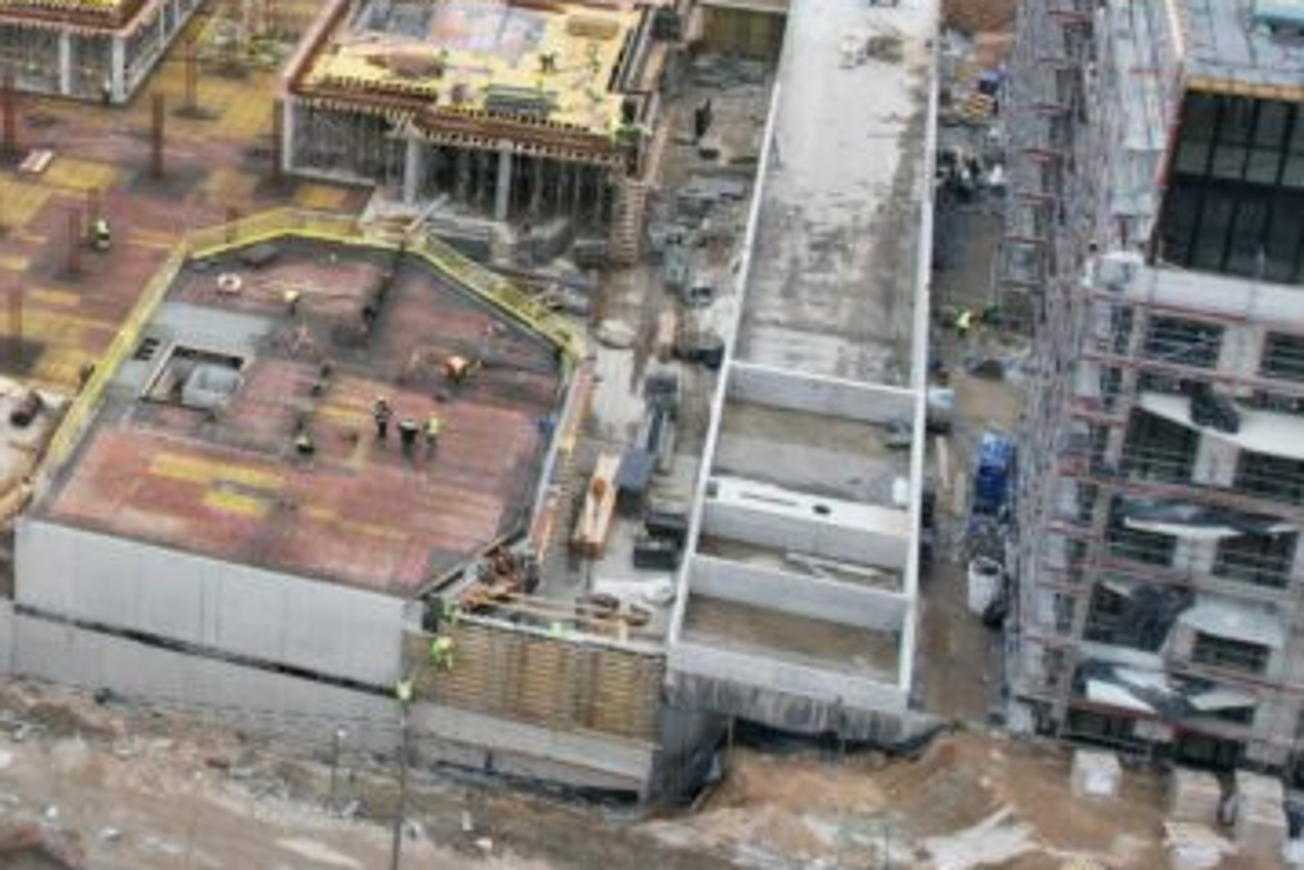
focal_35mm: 63
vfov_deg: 21.0
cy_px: 31
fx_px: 2283
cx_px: -95
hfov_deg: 29.1
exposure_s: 1/400
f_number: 2.8
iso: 200
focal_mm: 8.38
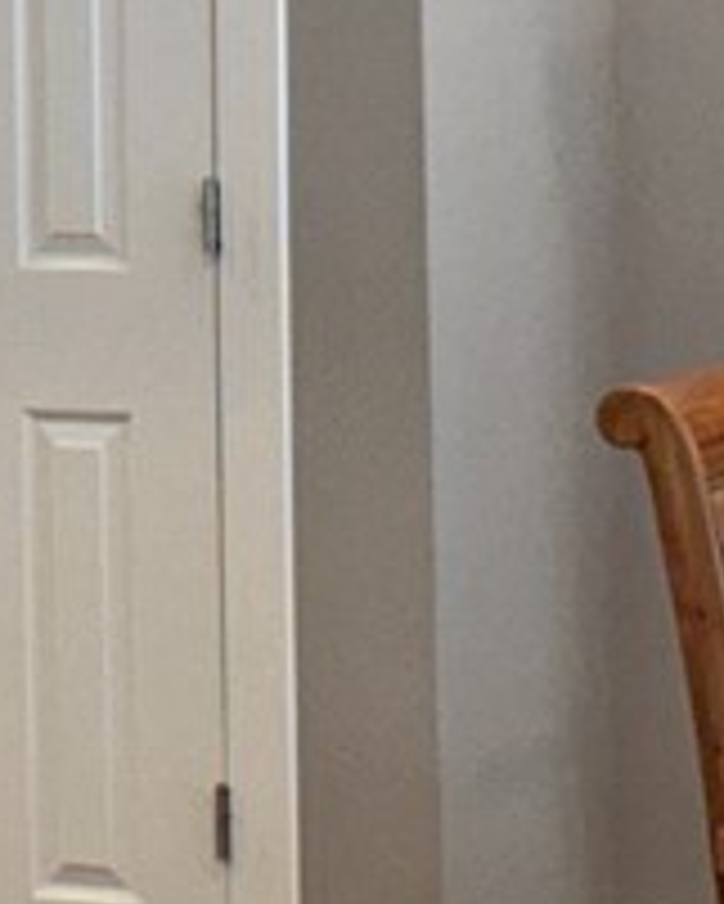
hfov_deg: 6.2
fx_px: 6397
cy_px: 27
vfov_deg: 8.0
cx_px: -1106
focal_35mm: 239
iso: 125
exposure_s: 1/120
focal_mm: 6.76
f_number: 1.78
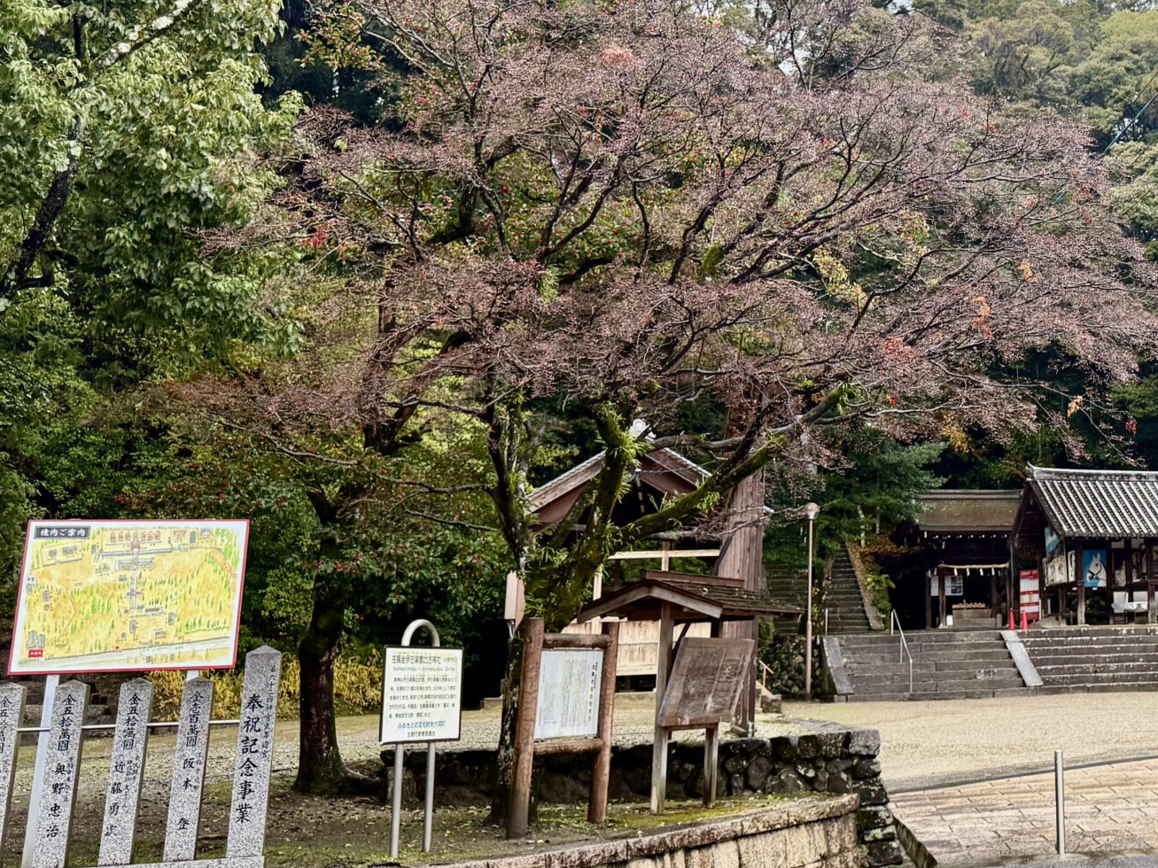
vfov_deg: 30.4
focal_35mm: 47
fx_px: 1572
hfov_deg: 37.4
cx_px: 1074
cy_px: 221
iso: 200
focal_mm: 6.76
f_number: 1.78
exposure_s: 1/154
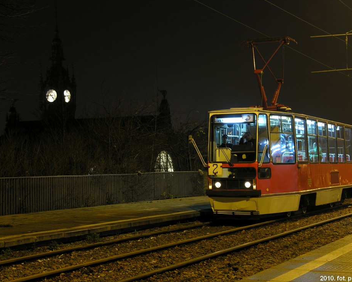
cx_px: 179
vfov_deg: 18.7
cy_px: 140
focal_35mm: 82
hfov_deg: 23.3
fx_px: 855
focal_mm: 19.8
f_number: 3.4
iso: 50
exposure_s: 1
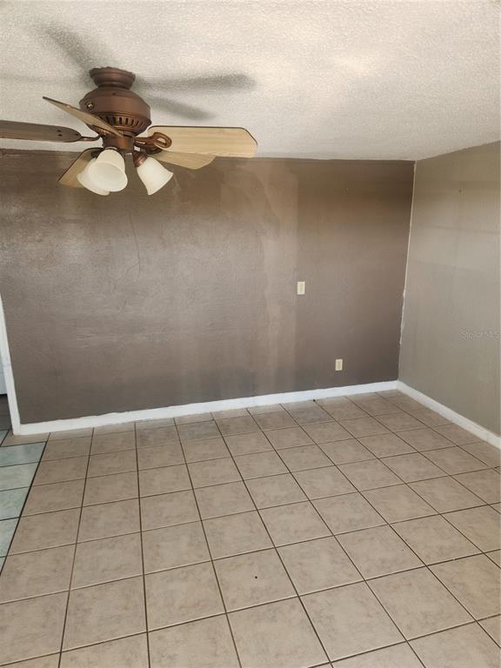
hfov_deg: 58.9
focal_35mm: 23
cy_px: 334
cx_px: 250
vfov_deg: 73.9
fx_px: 444
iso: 50
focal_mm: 5.4
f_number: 1.8
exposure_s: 1/180
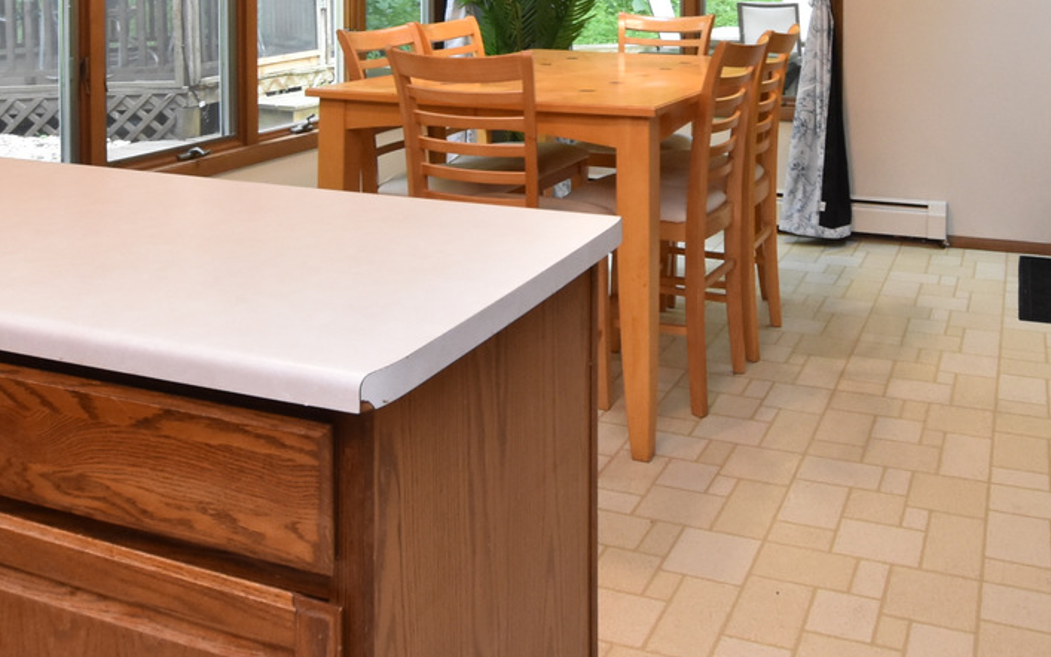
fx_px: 1003
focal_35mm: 35
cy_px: -30
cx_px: 609
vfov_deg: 32.7
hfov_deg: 55.1
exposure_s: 1/30
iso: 1250
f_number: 7.1
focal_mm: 10
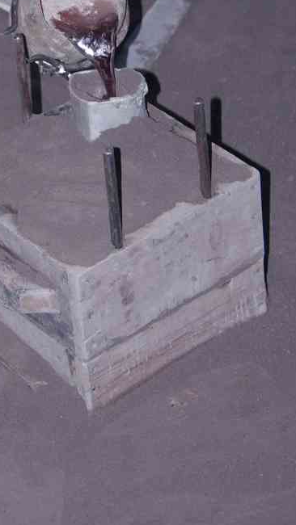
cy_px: 132
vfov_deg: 12.7
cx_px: 53
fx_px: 2356
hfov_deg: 7.2
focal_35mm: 169
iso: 3200
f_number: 5.6
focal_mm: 70
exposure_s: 1/125
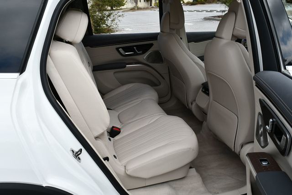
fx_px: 292
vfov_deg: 36.9
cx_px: 146
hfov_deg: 53.1
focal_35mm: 36
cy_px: 98
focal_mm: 18
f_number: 8
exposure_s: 1/250
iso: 140
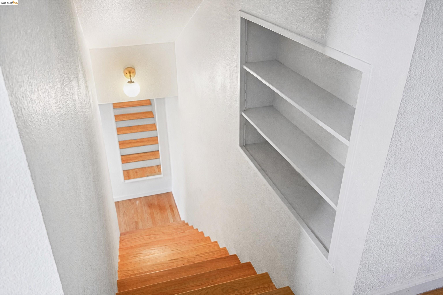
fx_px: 369
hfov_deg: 61.9
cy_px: 148
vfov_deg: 43.6
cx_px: 222
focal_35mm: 30
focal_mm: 30
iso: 1600
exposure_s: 1/10
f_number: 9
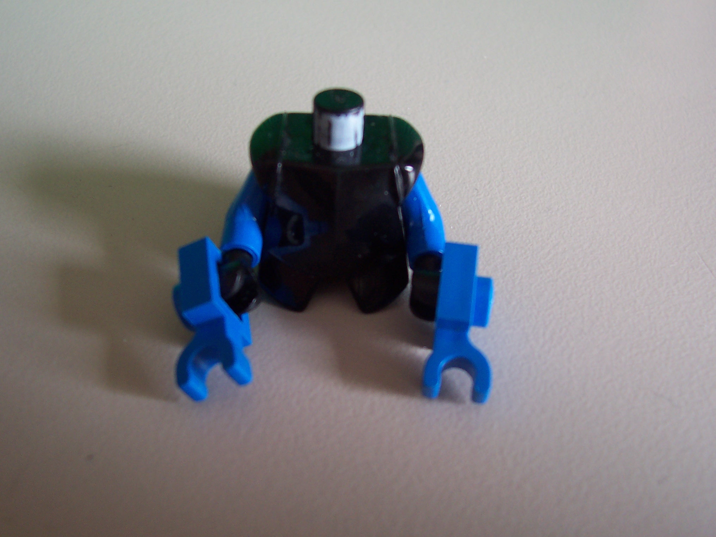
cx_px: 358
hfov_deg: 50.1
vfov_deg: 38.7
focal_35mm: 37
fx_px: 765
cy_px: 268
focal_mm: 5.6
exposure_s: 1/30
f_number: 2.8
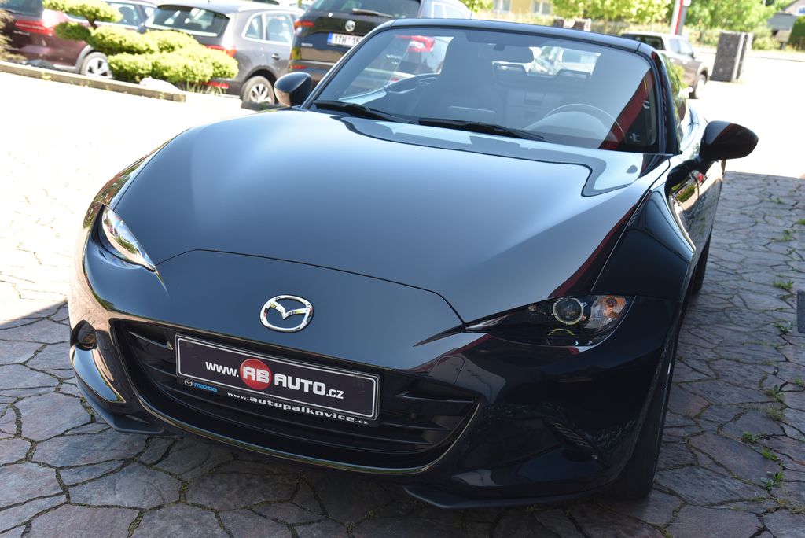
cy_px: 269
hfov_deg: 42.7
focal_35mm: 46
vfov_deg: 29.3
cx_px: 402
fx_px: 1029
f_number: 6.3
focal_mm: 46
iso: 500
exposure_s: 1/160
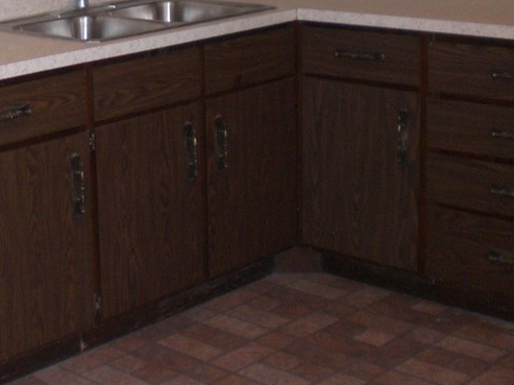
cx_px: 11
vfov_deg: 18.3
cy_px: 38
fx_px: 1172
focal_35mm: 79
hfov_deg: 23.8
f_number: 3.1
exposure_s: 1/60
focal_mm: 6.3
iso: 200
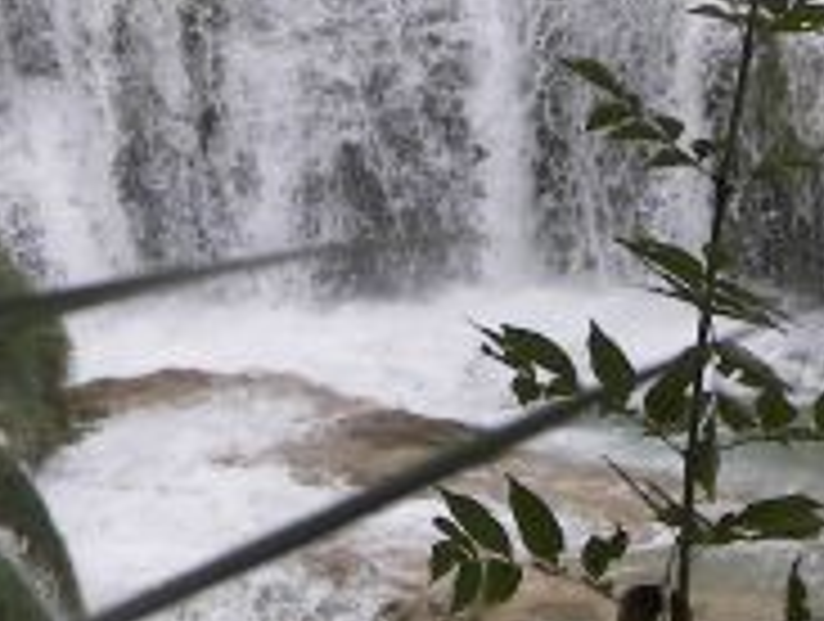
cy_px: 142
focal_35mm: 390
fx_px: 9302
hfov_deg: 5.1
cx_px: 297
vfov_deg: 3.8
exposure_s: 1/500
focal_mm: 22.8
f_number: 3.2
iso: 50
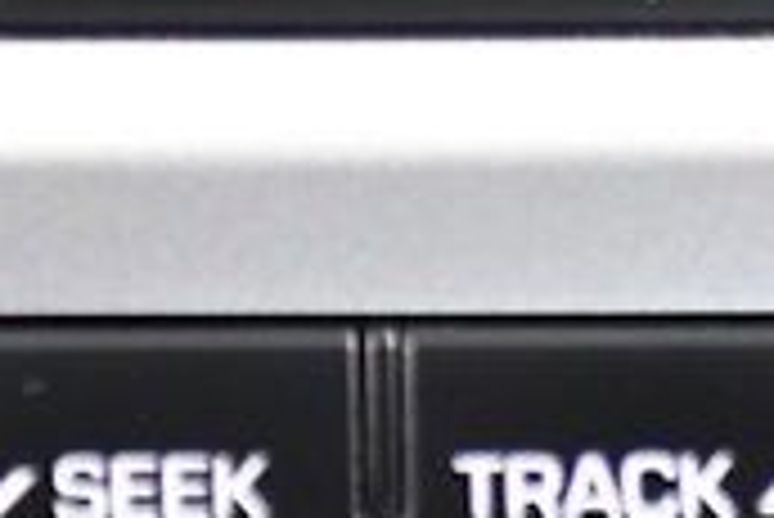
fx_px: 10780
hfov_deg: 4.1
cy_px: -642
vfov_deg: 2.7
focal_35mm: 501
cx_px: 382
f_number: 3.5
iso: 1250
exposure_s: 1/125
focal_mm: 56
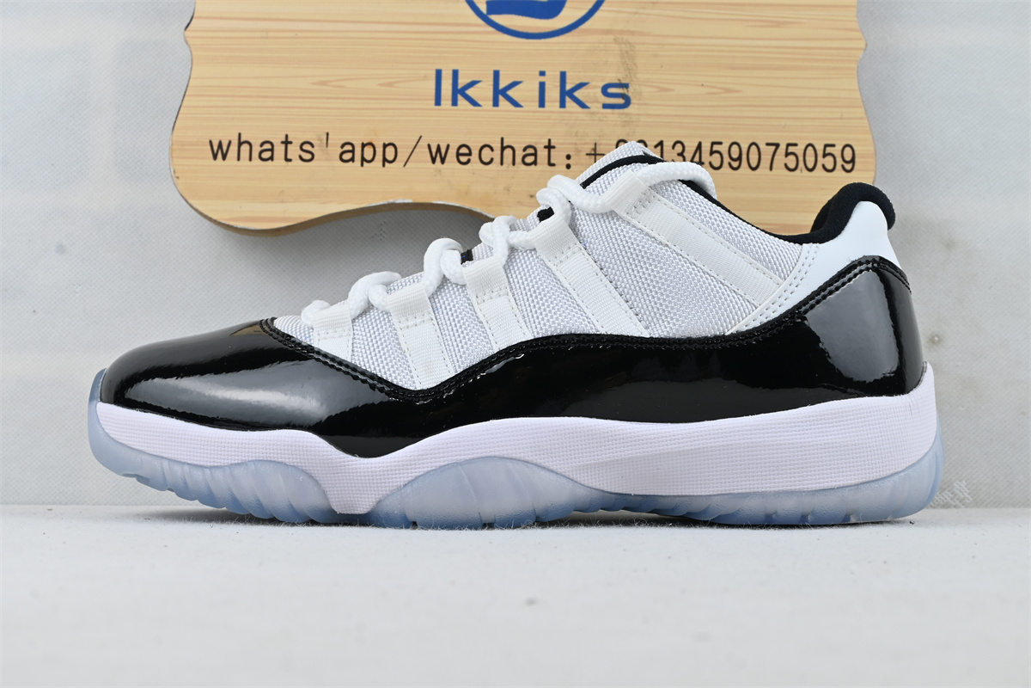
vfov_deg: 25.8
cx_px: 516
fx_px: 1503
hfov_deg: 37.9
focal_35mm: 52
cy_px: 344
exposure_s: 1/15
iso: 100
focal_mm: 35
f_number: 10
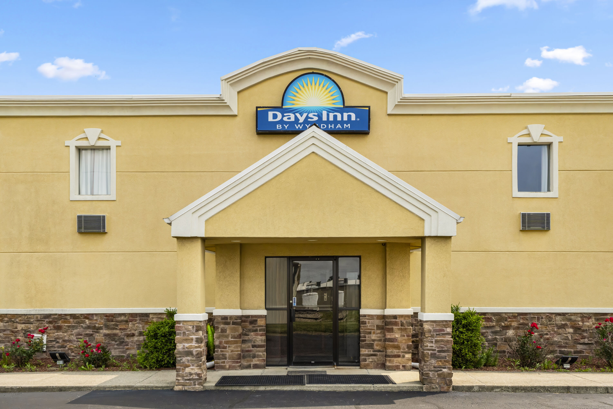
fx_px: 511
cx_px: 306
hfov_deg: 61.9
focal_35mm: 30
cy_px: 204
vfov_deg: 43.6
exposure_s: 1/1250
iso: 800
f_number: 9
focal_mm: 20
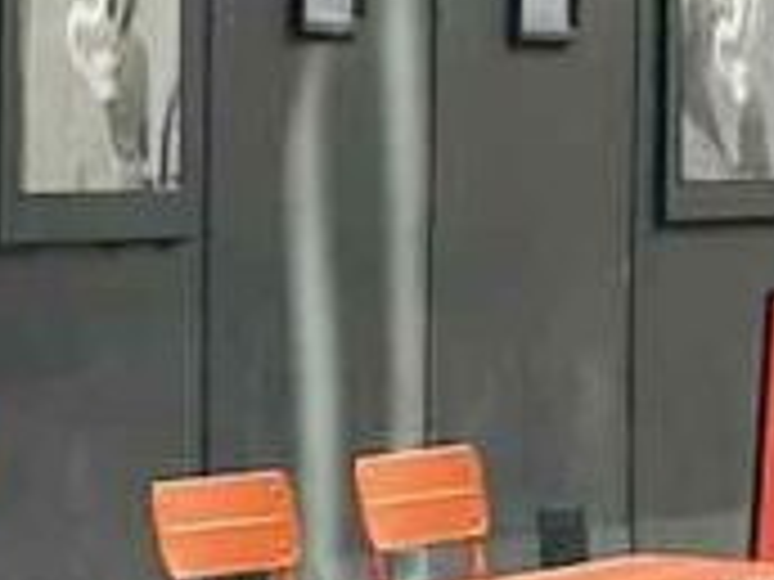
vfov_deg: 5.2
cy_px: -396
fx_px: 6372
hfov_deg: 6.7
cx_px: -918
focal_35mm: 285
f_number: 1.78
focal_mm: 6.86
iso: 80
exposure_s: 1/251
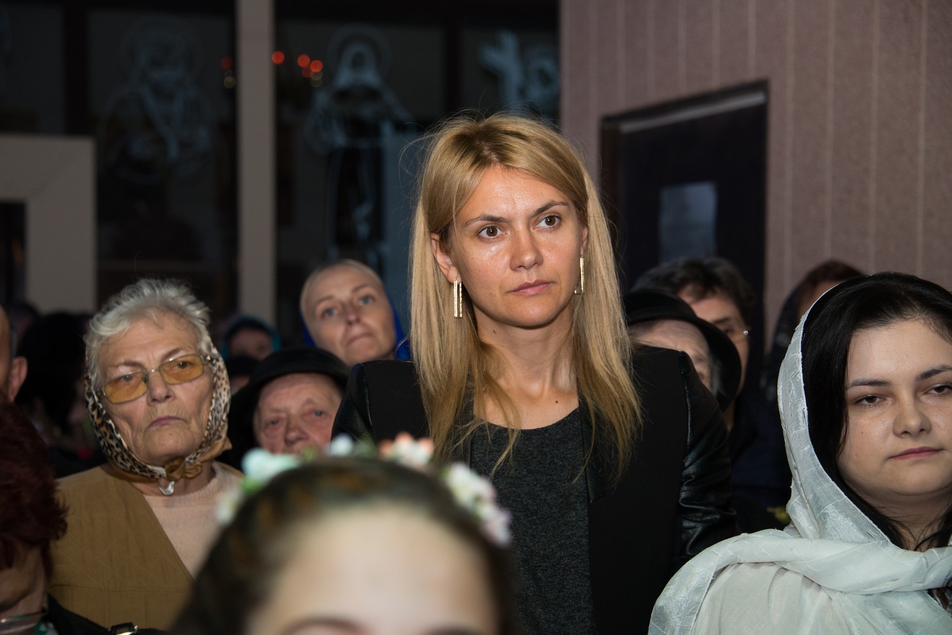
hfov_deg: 22.1
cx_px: 476
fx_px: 2434
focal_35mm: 92
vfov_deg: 14.9
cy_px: 318
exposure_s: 1/80
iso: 1600
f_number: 5.3
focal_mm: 92
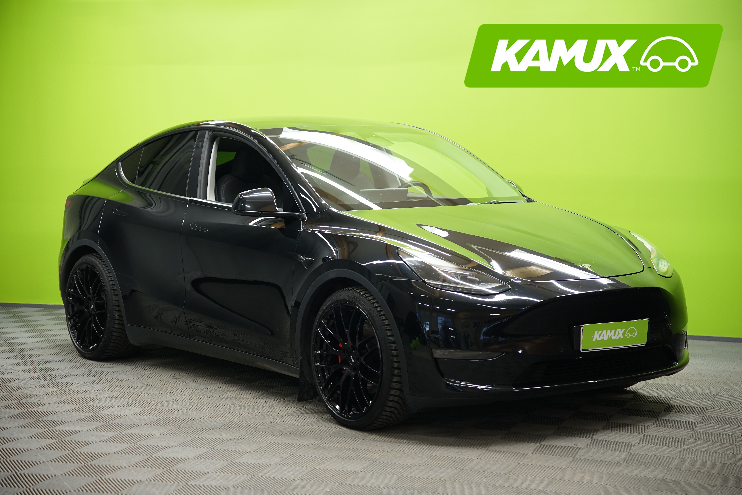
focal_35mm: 66
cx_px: 371
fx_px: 1360
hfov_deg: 30.5
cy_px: 248
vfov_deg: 20.6
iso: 640
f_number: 2.8
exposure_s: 1/40
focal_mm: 66
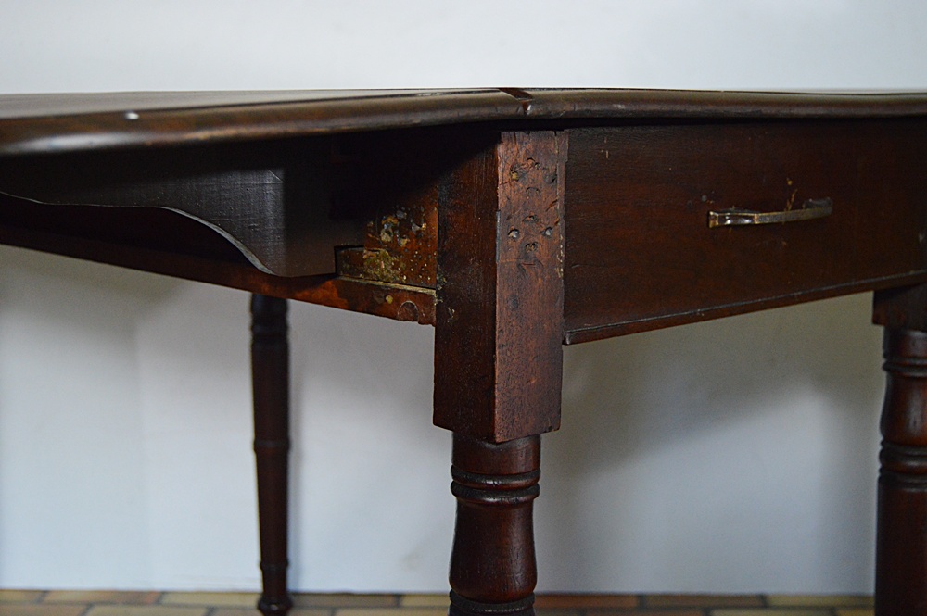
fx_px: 1312
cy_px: 308
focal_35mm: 51
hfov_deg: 38.9
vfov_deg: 26.4
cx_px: 464
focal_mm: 34
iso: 1800
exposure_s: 1/60
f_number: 4.5
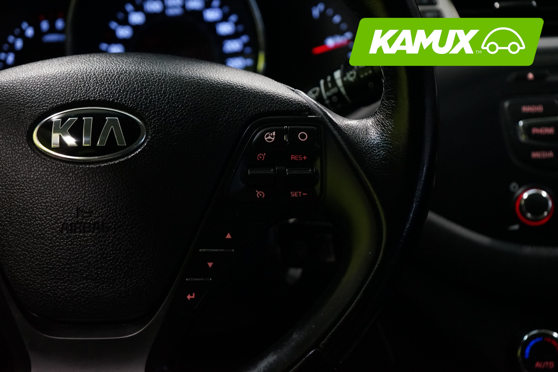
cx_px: 279
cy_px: 186
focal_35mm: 58
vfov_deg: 23.4
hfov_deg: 34.5
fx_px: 899
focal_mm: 58
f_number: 5
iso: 3200
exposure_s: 1/30
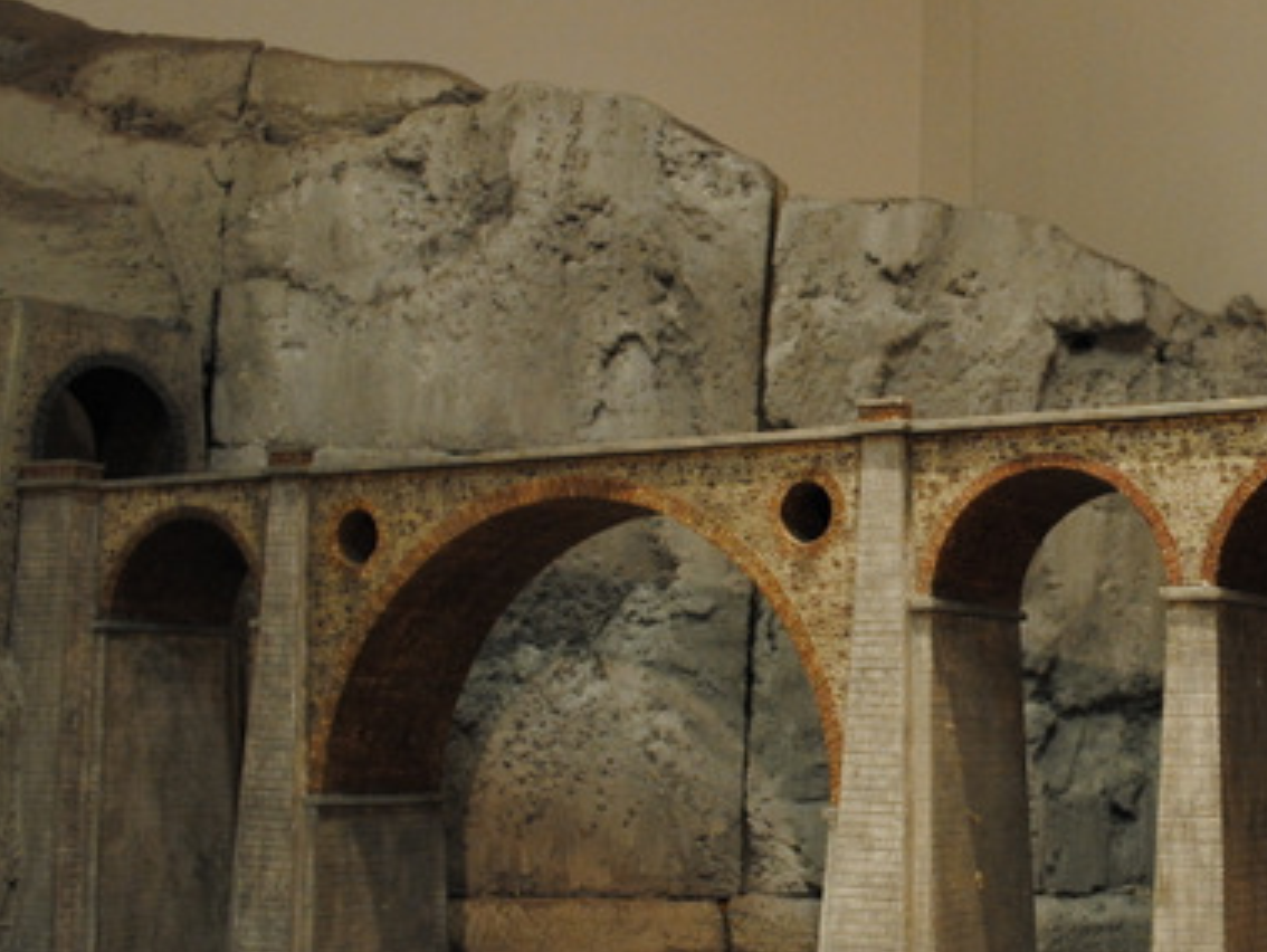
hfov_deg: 33.4
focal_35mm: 55
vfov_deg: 26.6
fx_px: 2014
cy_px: 466
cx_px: 1096
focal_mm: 18
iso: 640
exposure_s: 1/30
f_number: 3.5
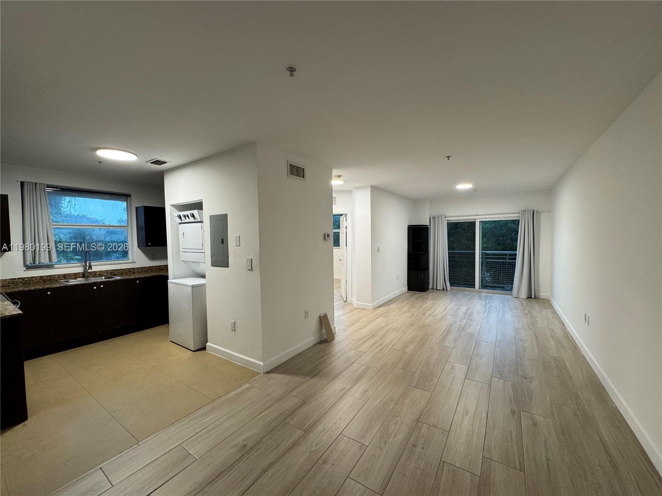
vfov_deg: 85.7
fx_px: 268
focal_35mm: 14
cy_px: 248
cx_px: 331
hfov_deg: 102.1
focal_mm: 2.22
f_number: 2.2
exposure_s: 1/60
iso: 160
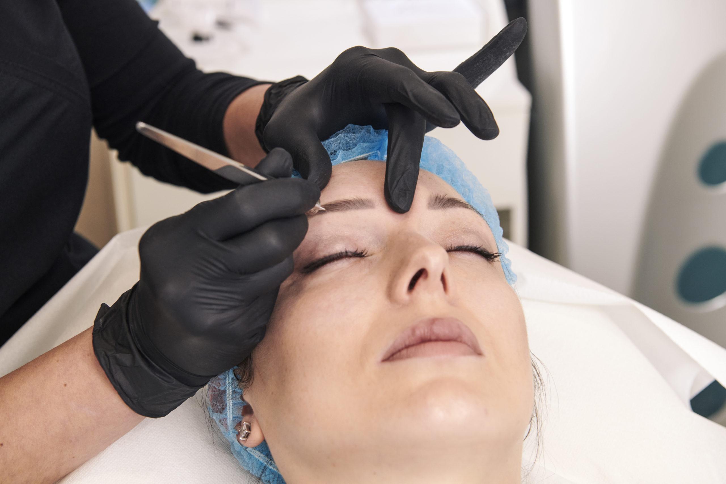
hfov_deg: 30.5
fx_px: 1331
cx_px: 363
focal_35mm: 66
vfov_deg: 20.6
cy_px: 242
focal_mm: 66
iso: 800
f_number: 7.1
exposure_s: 1/125
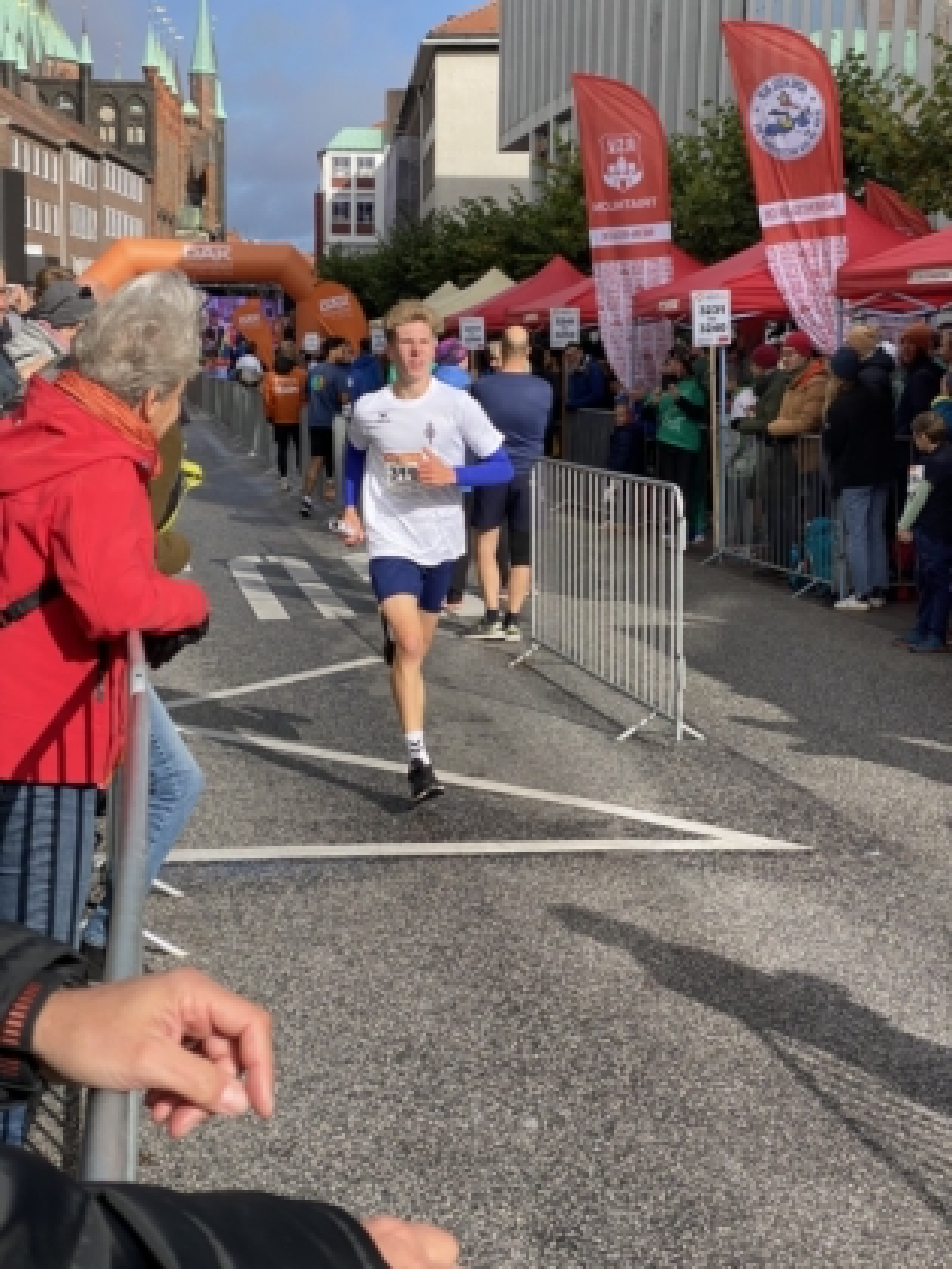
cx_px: 476
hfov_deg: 28.0
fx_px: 1907
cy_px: 634
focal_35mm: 52
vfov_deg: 36.8
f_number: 2
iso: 20
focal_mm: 6
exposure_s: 1/959
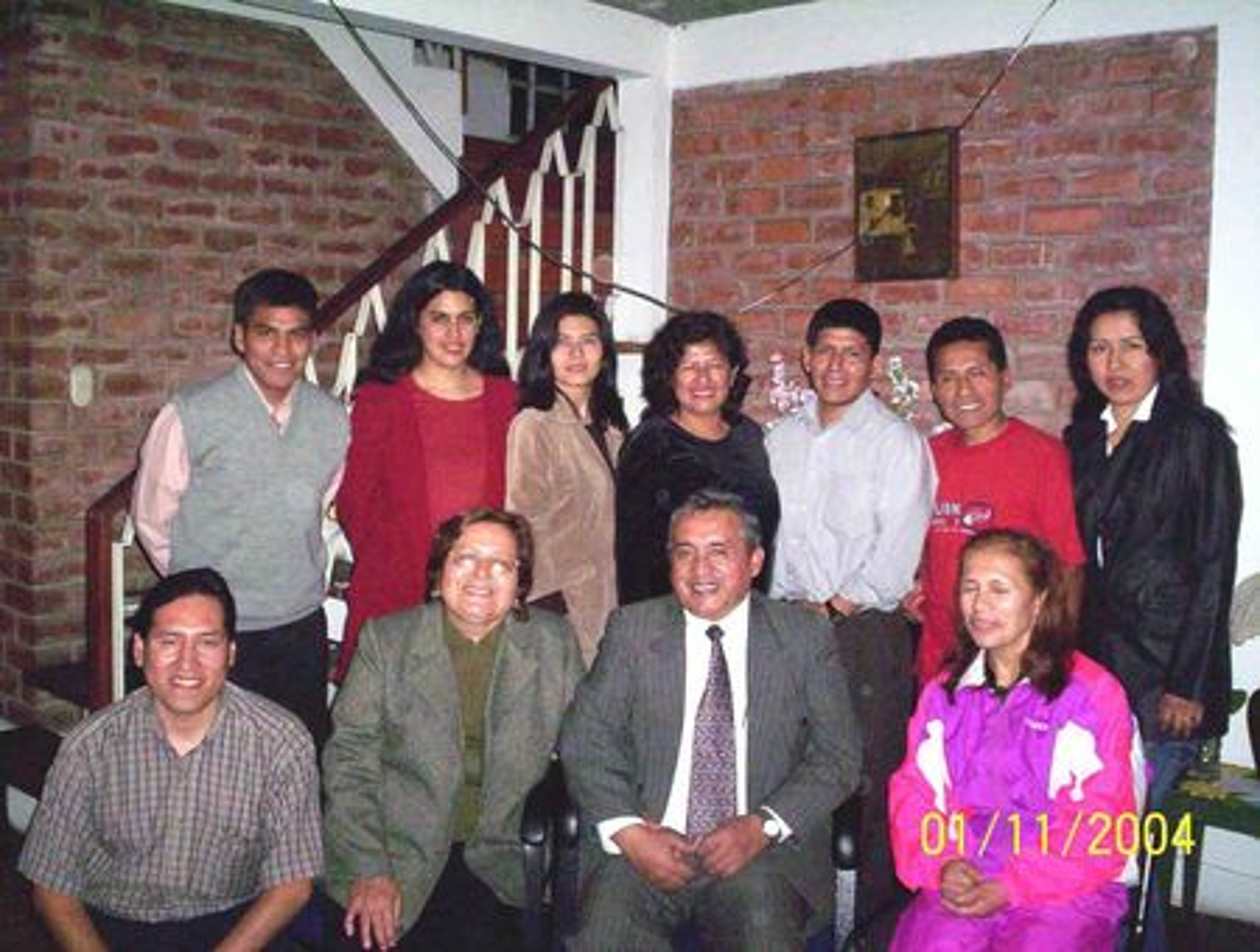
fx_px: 1387
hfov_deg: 48.9
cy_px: 476
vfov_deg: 37.9
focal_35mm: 38
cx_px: 630
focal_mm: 4.99
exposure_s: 1/60
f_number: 4.5
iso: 140
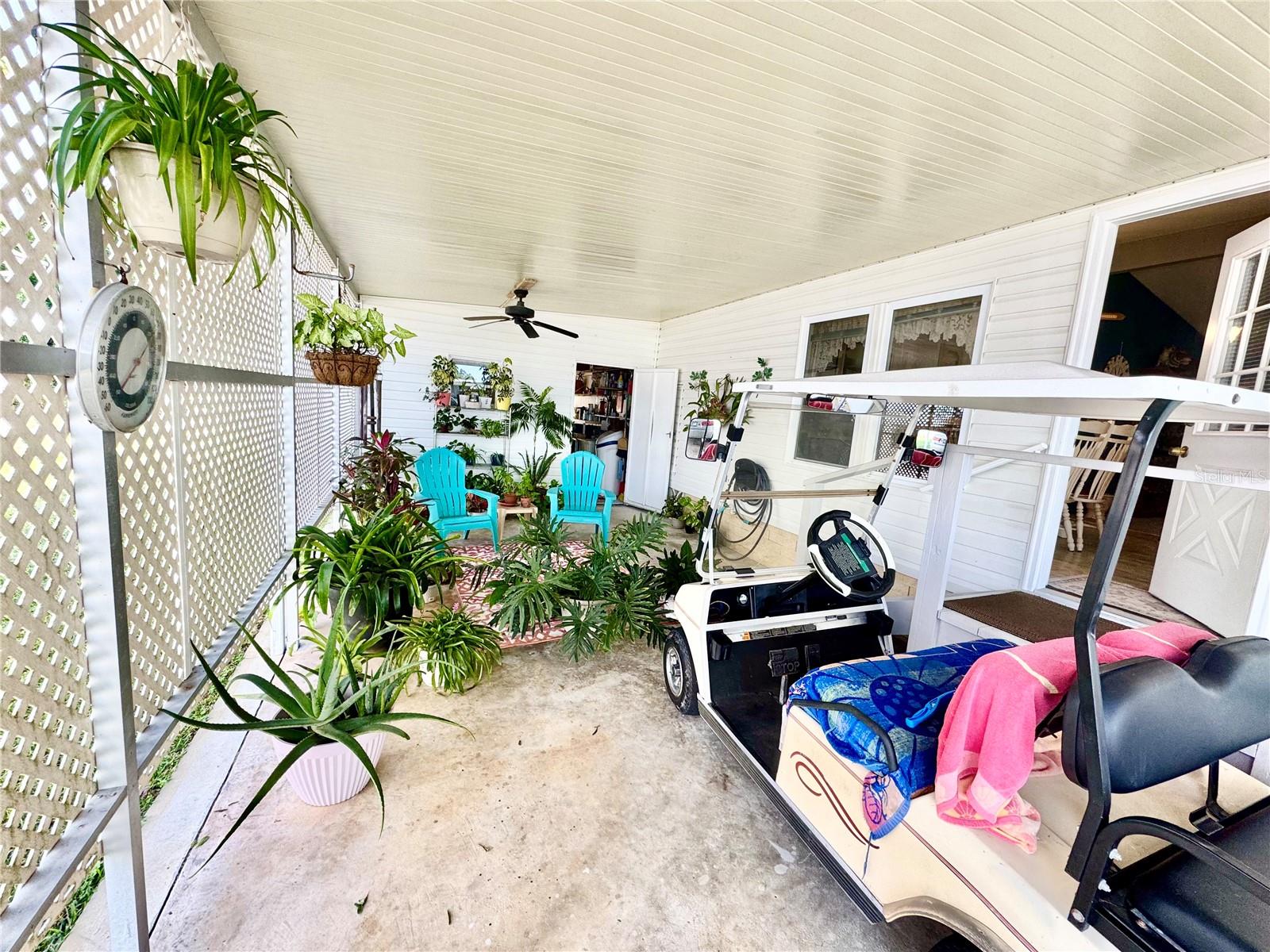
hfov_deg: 102.1
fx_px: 514
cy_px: 476
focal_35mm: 14
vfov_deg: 85.7
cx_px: 635
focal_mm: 2.22
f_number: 2.2
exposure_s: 1/99
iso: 64
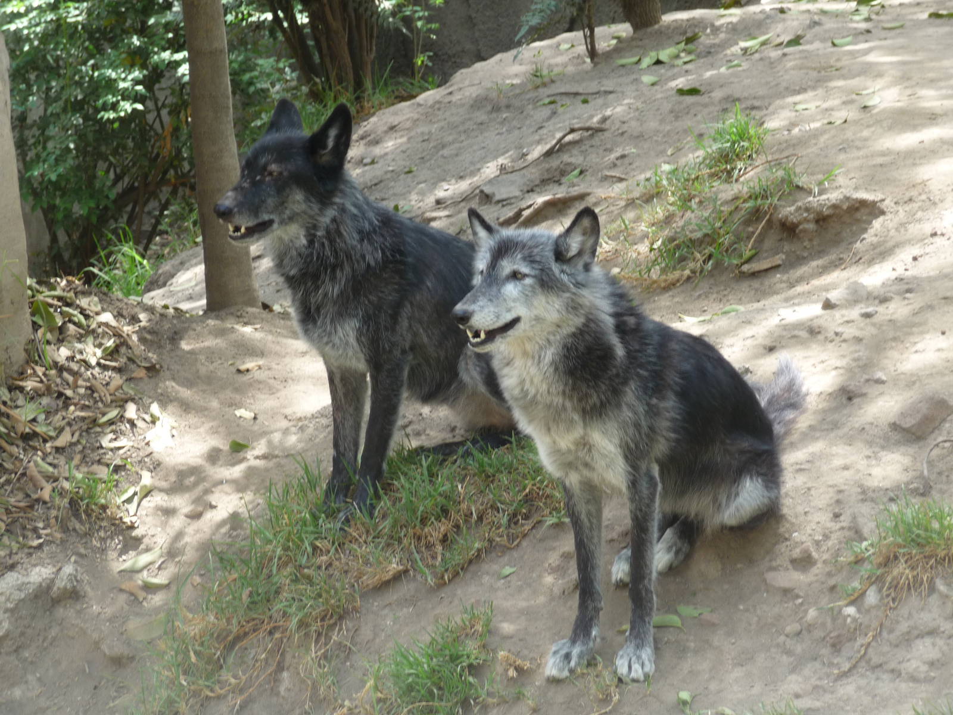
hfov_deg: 14.0
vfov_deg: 10.5
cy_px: 358
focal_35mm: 141
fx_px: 3882
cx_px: 476
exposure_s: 1/60
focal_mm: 24.1
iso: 100
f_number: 4.8
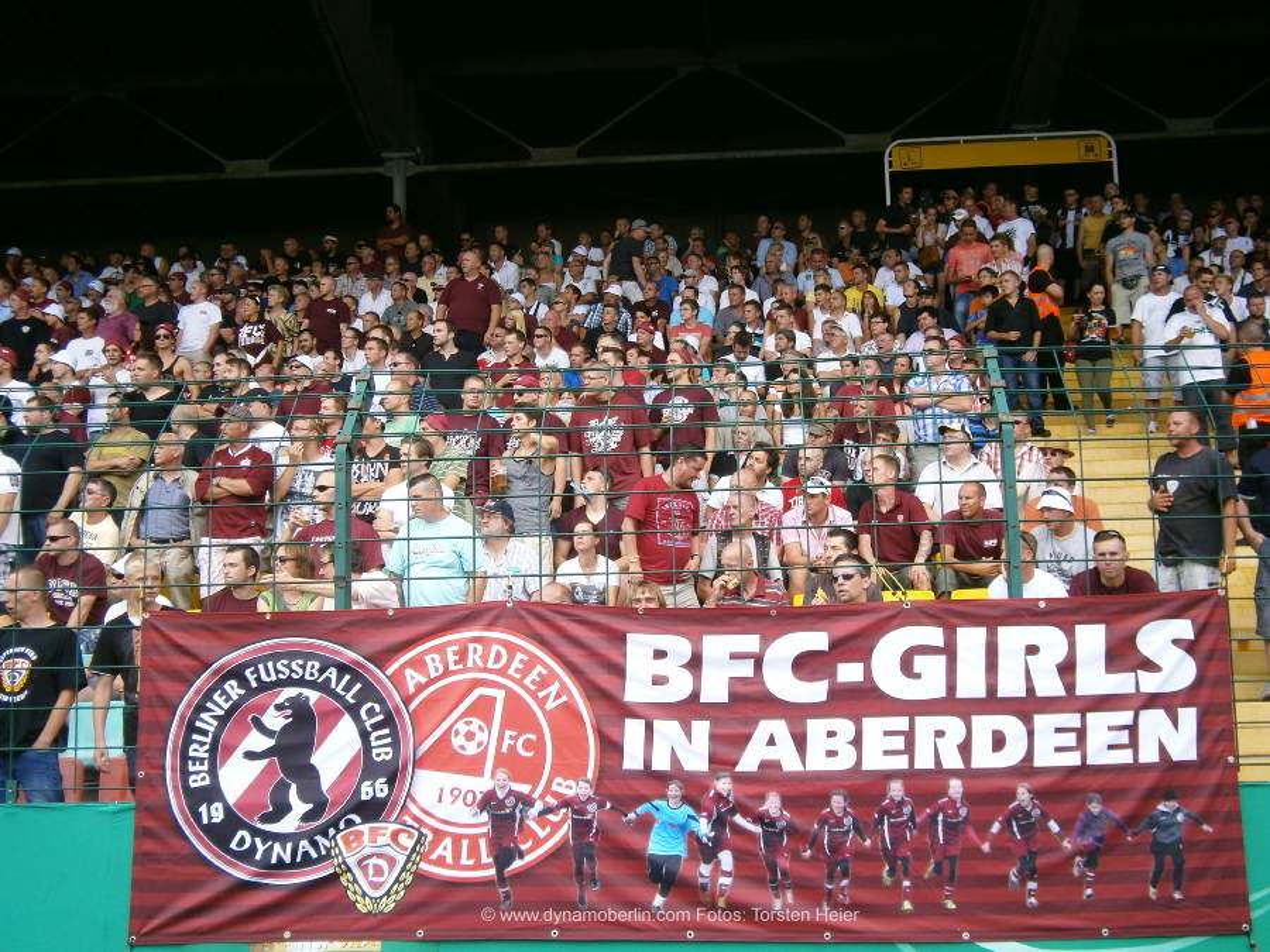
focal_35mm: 47
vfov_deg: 30.9
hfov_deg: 40.4
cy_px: 476
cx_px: 635
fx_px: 1724
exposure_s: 1/125
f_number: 3.4
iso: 80
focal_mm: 8.3
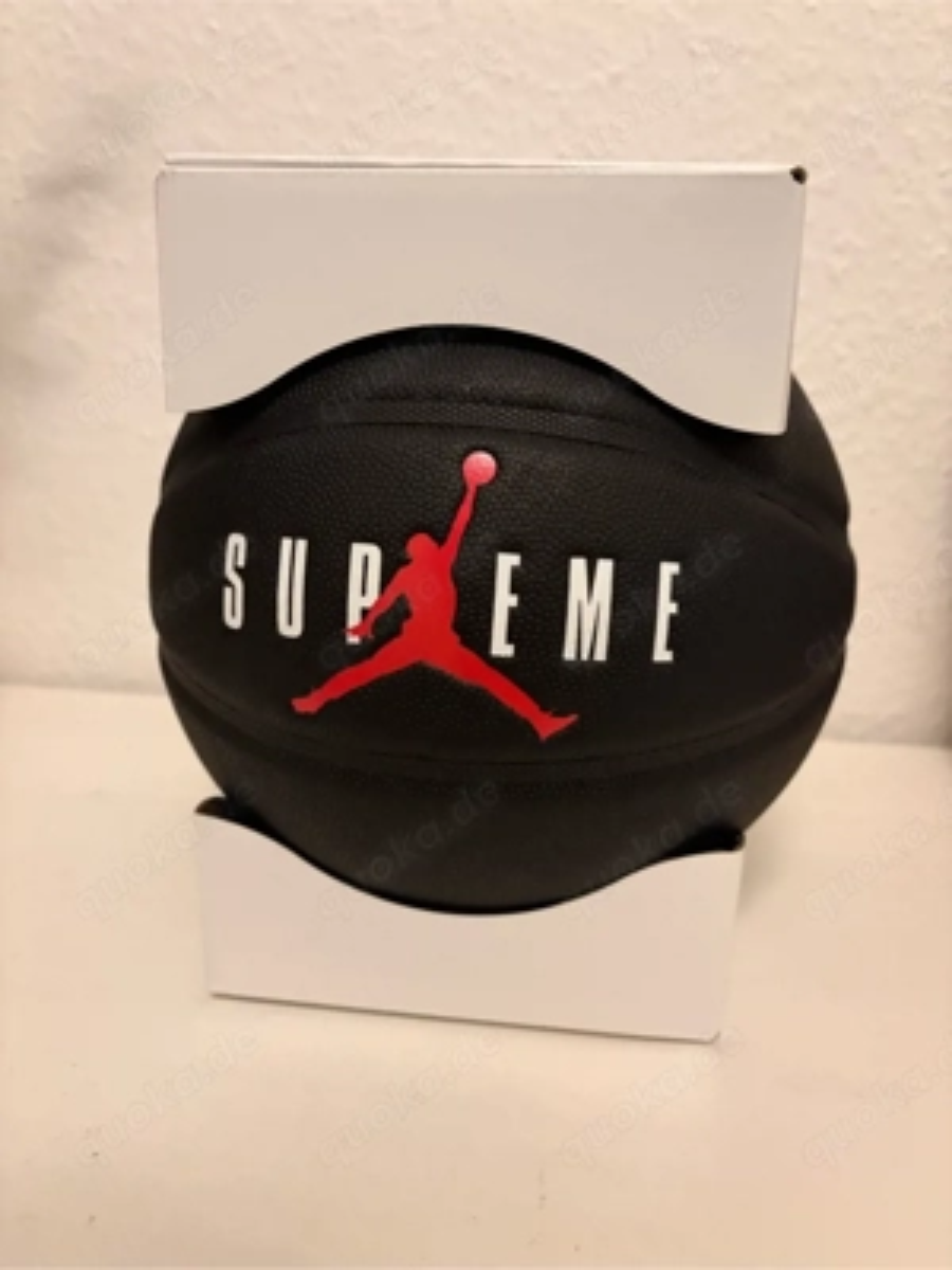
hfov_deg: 53.1
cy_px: 635
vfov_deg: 67.3
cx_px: 476
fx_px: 953
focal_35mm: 26
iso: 400
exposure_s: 1/50
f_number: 1.6
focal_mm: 5.96
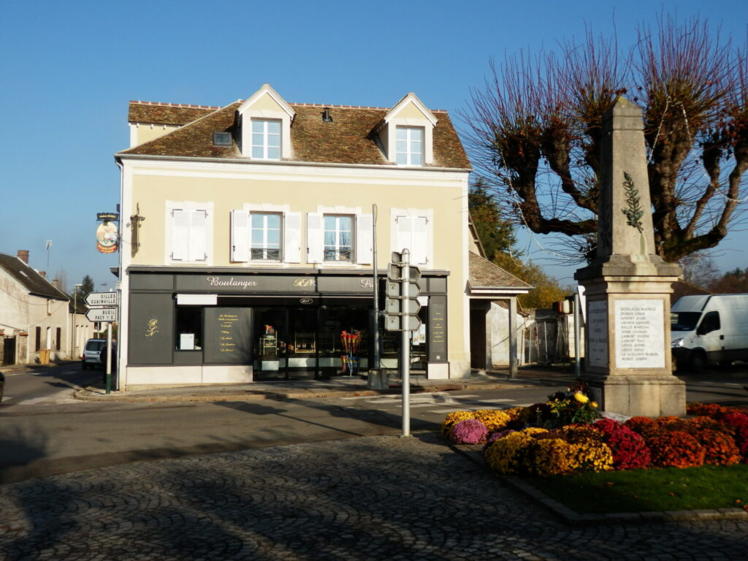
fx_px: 800
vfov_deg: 38.7
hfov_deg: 50.1
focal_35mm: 37
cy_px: 280
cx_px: 374
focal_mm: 6.6
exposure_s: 1/125
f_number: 10.1
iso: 80
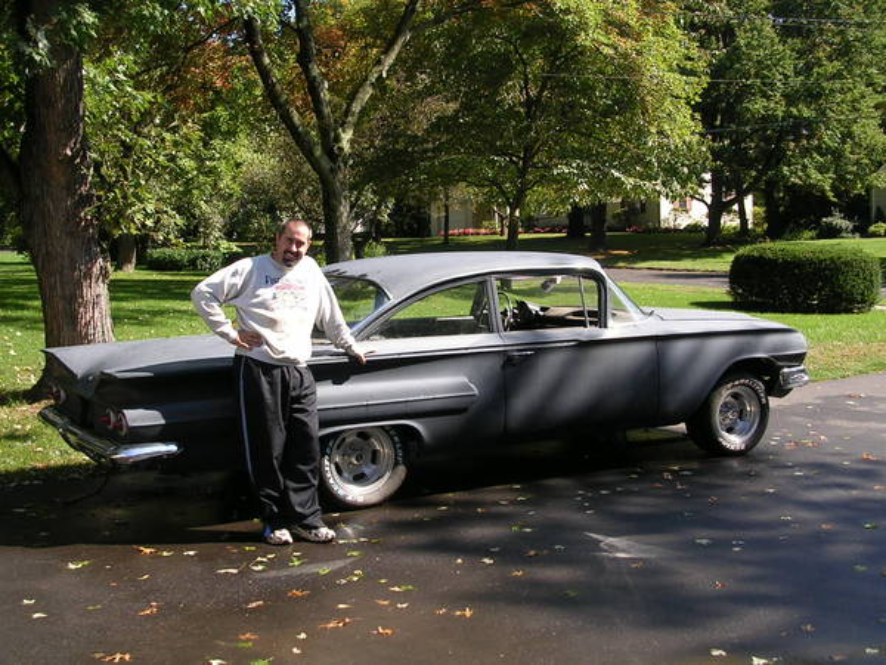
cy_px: 332
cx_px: 443
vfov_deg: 31.5
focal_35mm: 46
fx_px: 1177
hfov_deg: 41.2
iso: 50
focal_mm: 7.1
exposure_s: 1/336
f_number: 3
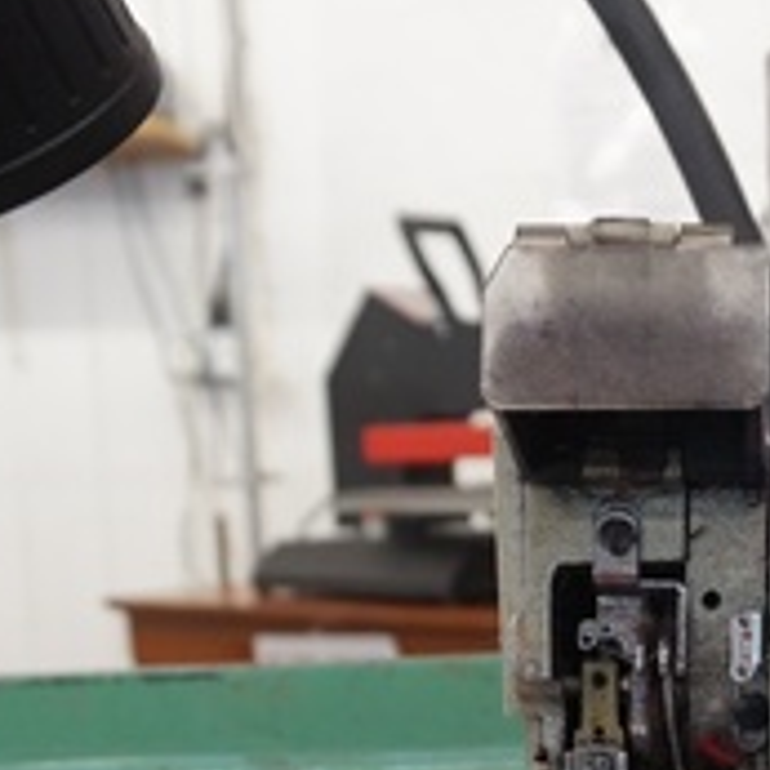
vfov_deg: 19.3
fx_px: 2139
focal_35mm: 85
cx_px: 895
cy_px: 908
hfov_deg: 19.4
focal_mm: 16
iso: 640
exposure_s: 1/60
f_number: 4
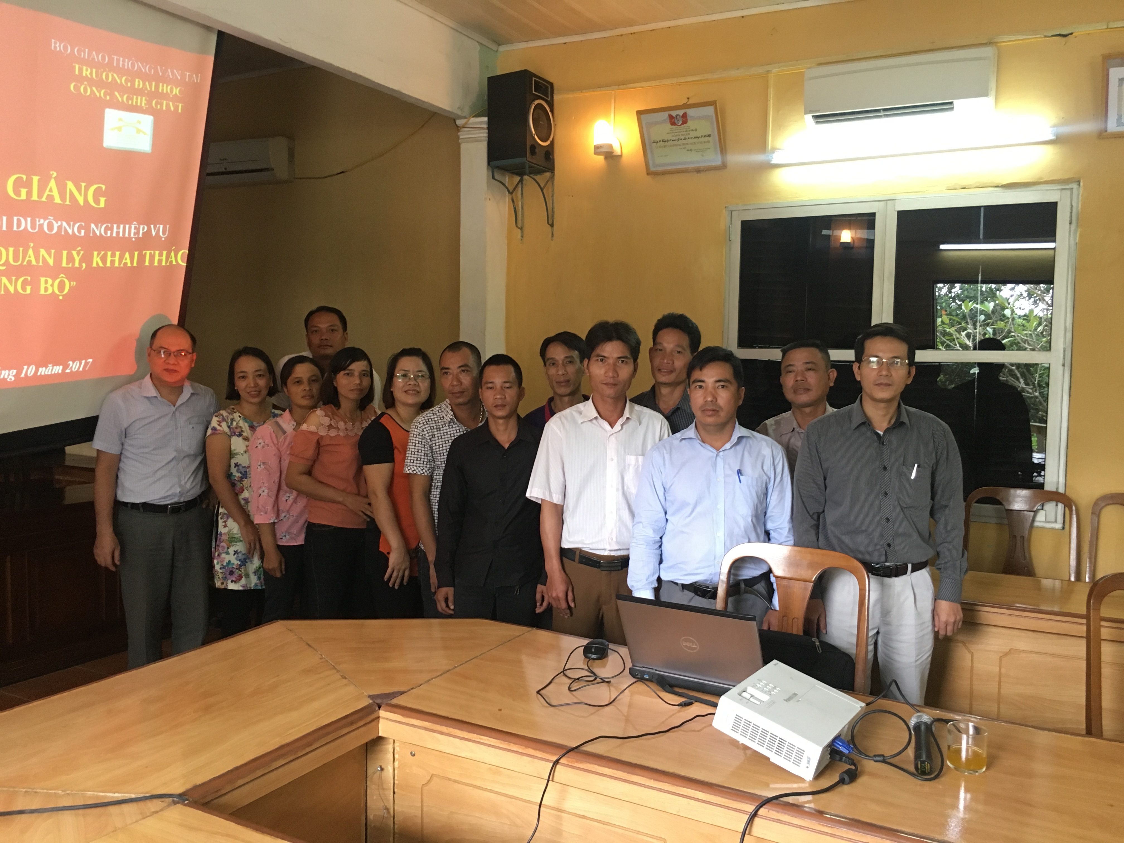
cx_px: 562
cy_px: 422
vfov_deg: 48.2
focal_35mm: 29
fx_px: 942
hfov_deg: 61.7
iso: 160
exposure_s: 1/33
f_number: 2.2
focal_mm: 4.15
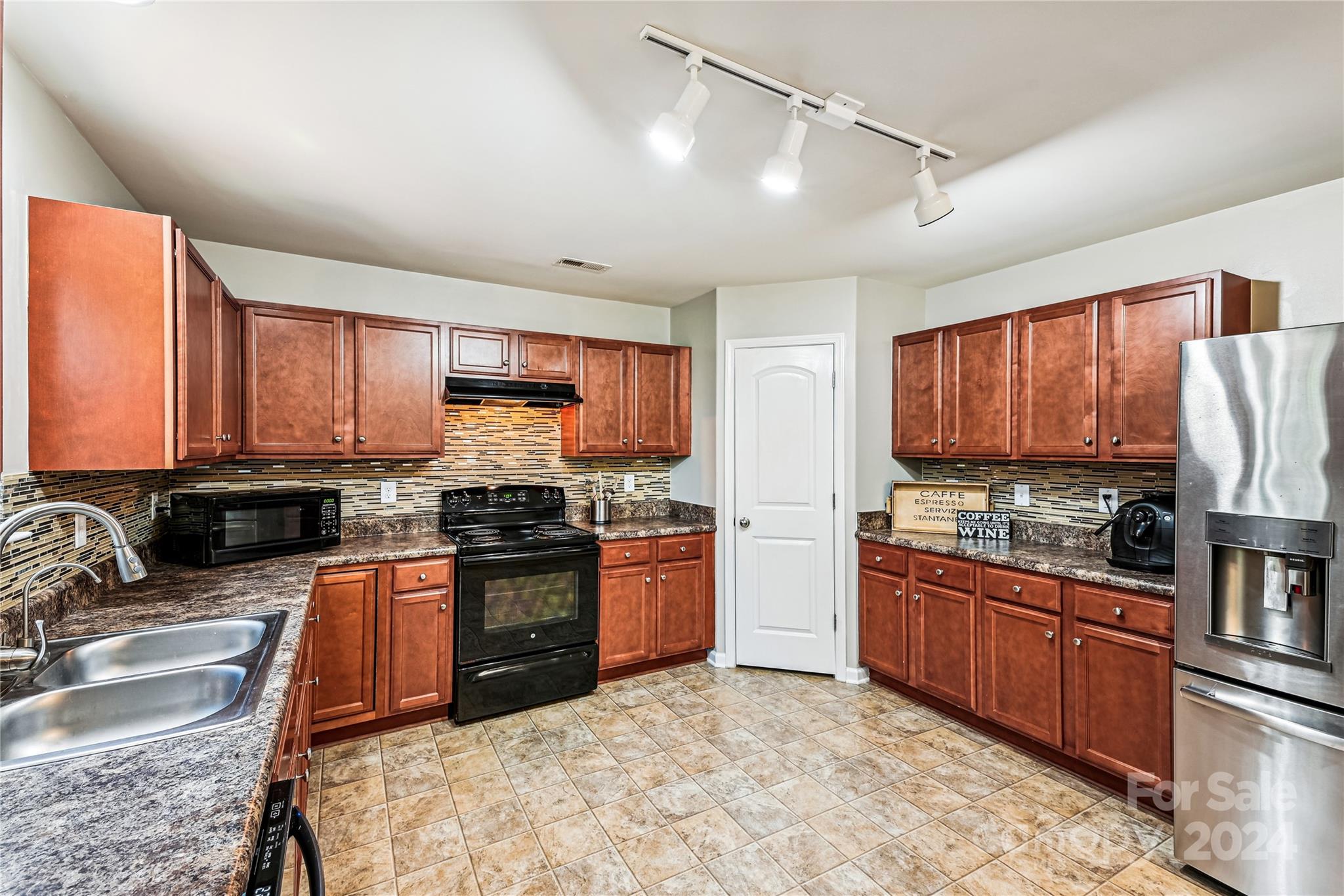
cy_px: 448
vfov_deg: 75.5
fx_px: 579
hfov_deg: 98.5
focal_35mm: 16
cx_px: 672
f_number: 8
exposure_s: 1/3.33
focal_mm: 15.5
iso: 100
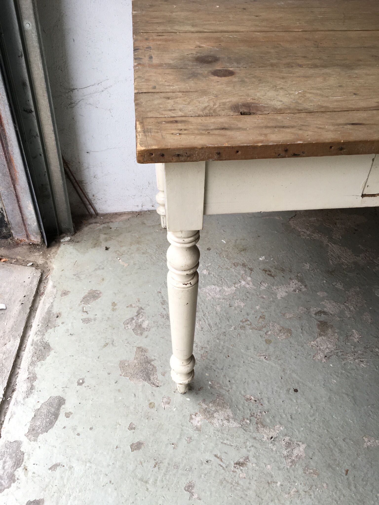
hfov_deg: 48.2
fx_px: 423
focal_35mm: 29
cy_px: 252
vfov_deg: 61.7
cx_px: 190
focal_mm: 4.15
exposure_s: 1/50
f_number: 2.2
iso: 32
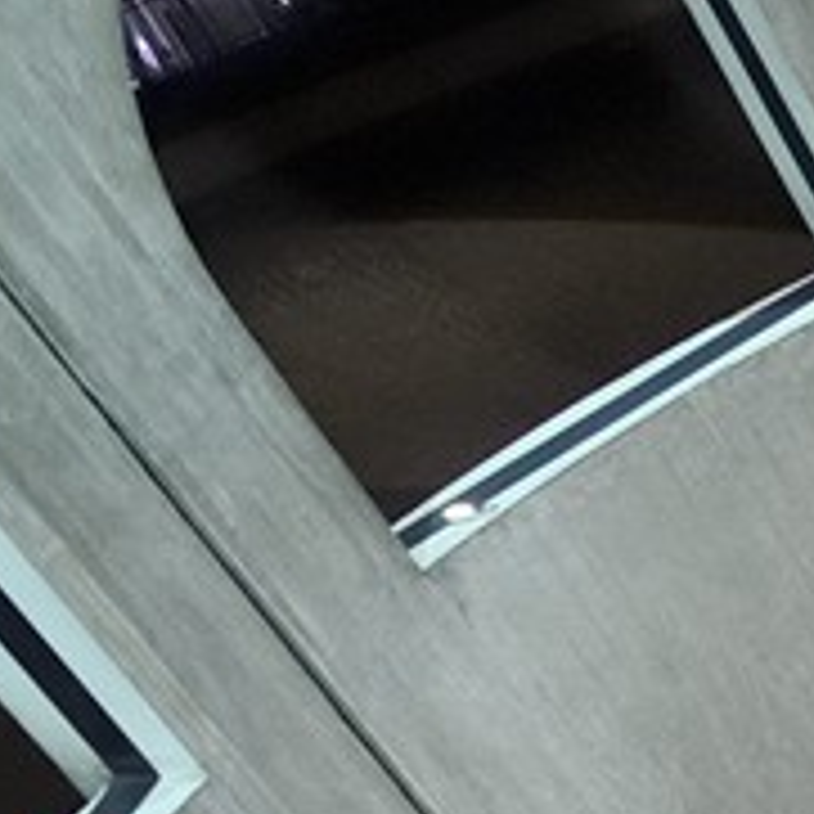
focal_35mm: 105
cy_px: 1549
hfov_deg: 9.6
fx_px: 2793
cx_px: 2820
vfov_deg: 14.3
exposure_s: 1/60
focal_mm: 14
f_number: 3.5
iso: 1600
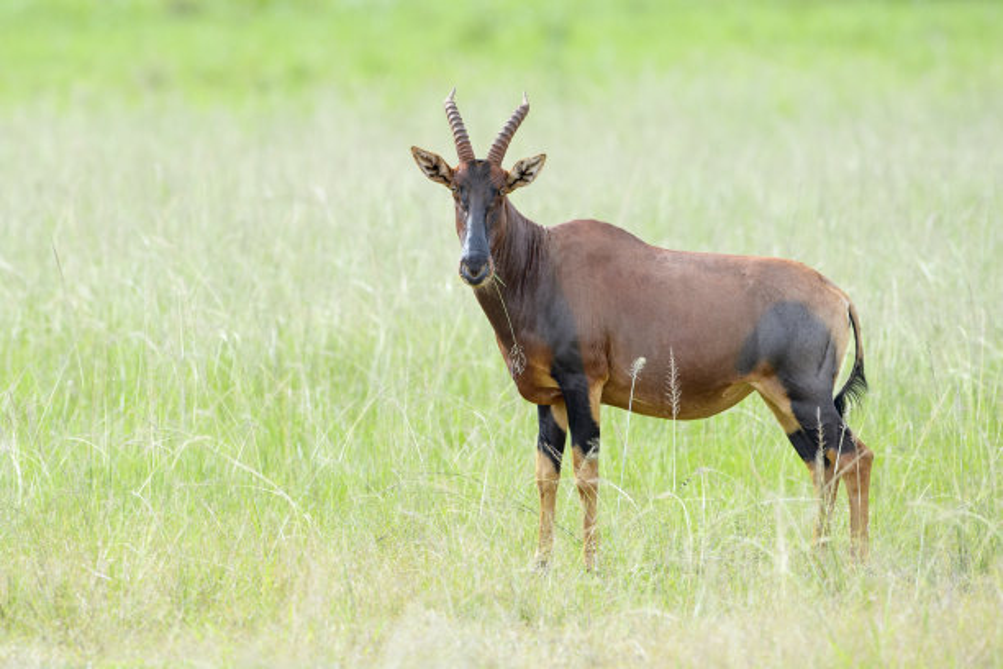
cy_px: 334
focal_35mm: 500
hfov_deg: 4.1
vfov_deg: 2.7
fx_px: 13929
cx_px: 502
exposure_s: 1/1600
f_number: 6.3
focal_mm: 500
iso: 800
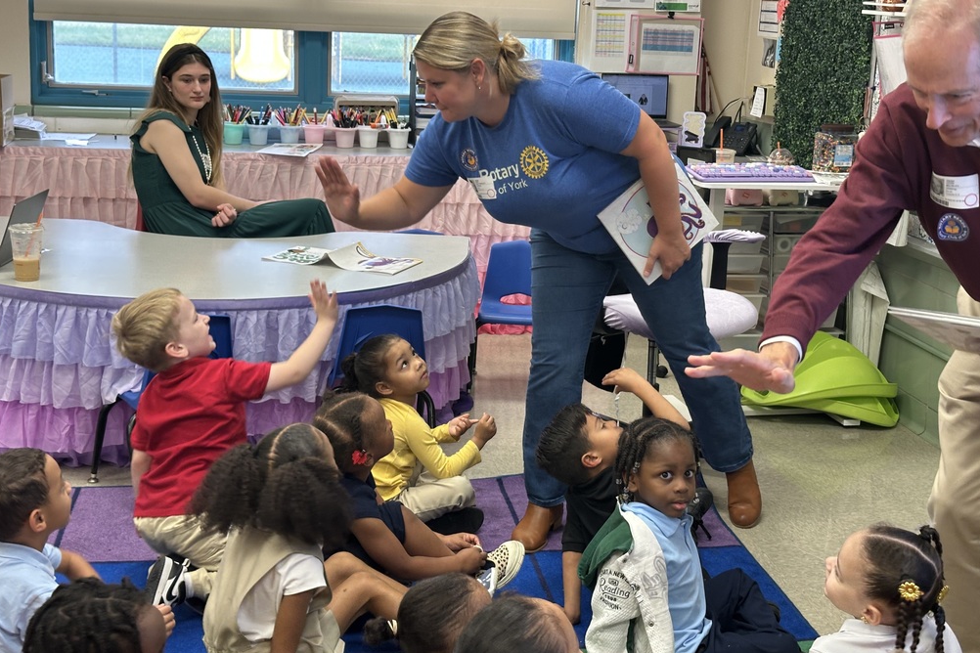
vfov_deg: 26.5
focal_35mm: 51
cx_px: 494
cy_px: 282
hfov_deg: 38.9
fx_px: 1388
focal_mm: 6.86
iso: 80
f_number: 1.78
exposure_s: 1/60
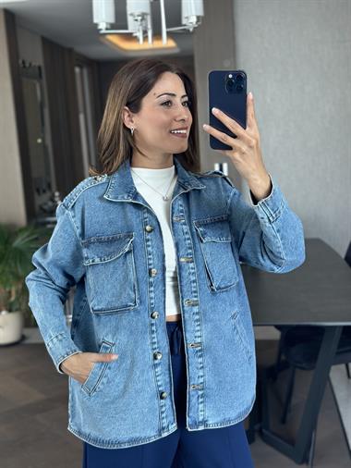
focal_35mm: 48
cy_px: 234
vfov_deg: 39.6
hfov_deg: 30.3
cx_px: 176
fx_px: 648
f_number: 1.78
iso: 125
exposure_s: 1/100
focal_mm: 6.86
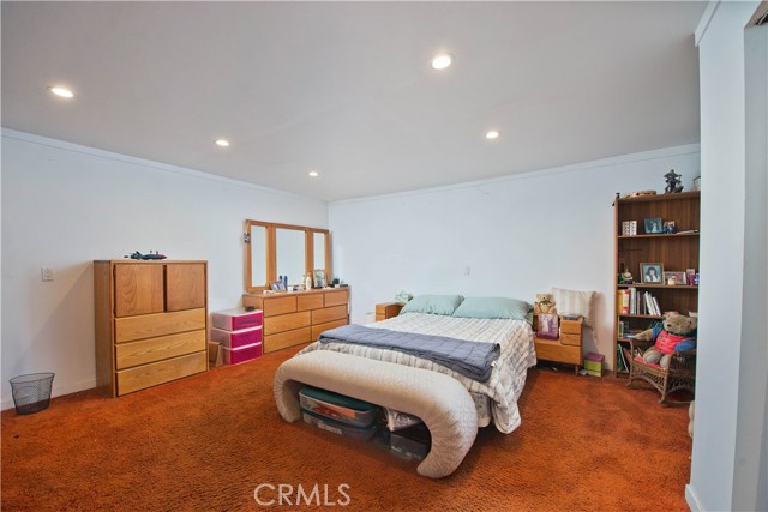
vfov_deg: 81.2
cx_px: 384
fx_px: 299
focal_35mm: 14
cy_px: 256
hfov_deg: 104.2
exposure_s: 1/60
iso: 400
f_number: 5.6
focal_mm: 14
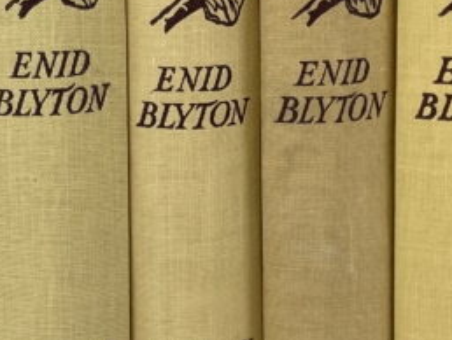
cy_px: 44
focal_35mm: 103
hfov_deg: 19.0
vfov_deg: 14.3
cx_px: 156
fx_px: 1346
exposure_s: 1/445
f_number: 1.6
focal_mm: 4.2
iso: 32
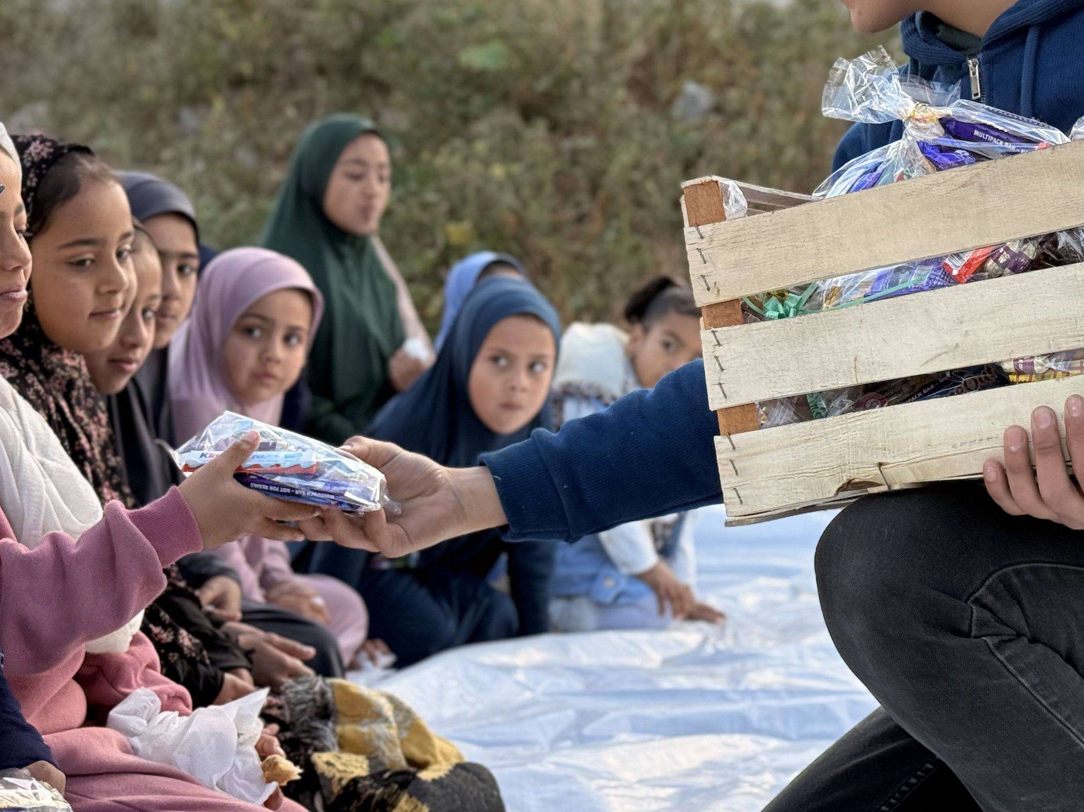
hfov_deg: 24.7
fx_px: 2474
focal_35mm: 79
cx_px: 634
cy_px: 180
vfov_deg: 18.5
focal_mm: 6.8
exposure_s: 1/733
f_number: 1.8
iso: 80
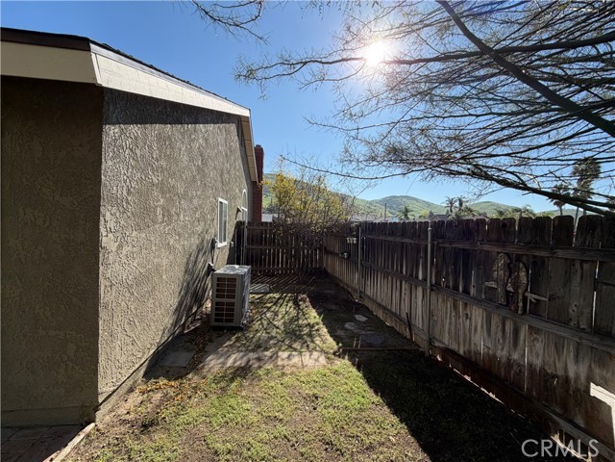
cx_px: 308
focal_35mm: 14
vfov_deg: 85.7
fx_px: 249
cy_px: 231
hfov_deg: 102.1
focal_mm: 2.22
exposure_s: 1/770
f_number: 2.2
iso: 25
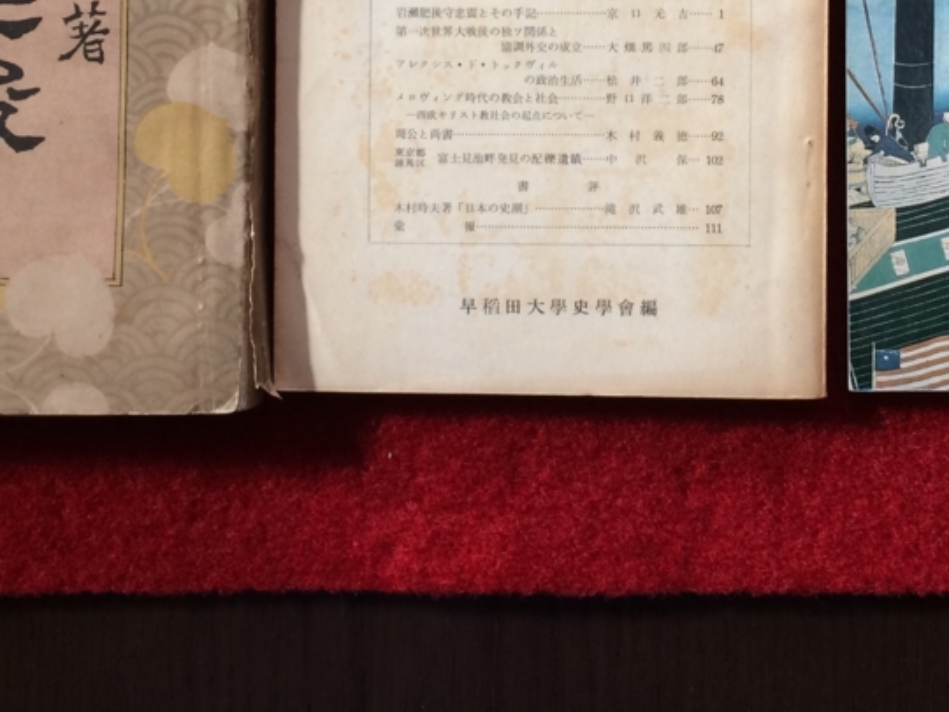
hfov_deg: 34.8
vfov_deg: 25.6
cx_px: 561
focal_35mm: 55
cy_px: 51
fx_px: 1508
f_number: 2.2
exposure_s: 1/30
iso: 64
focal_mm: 4.15
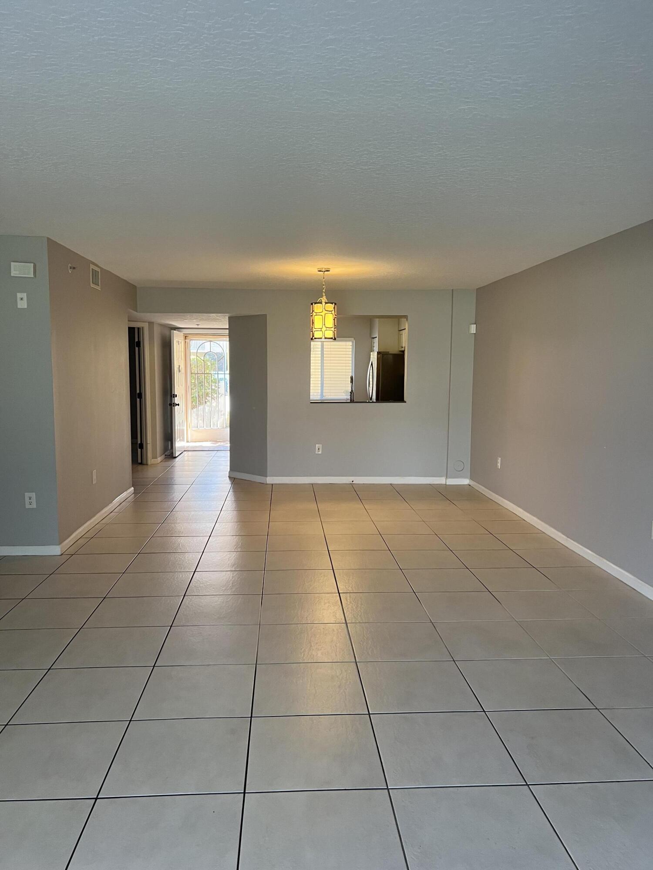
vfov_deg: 67.3
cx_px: 326
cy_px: 435
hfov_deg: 53.1
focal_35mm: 26
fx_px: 654
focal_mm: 5.7
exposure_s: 1/60
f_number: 1.5
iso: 100
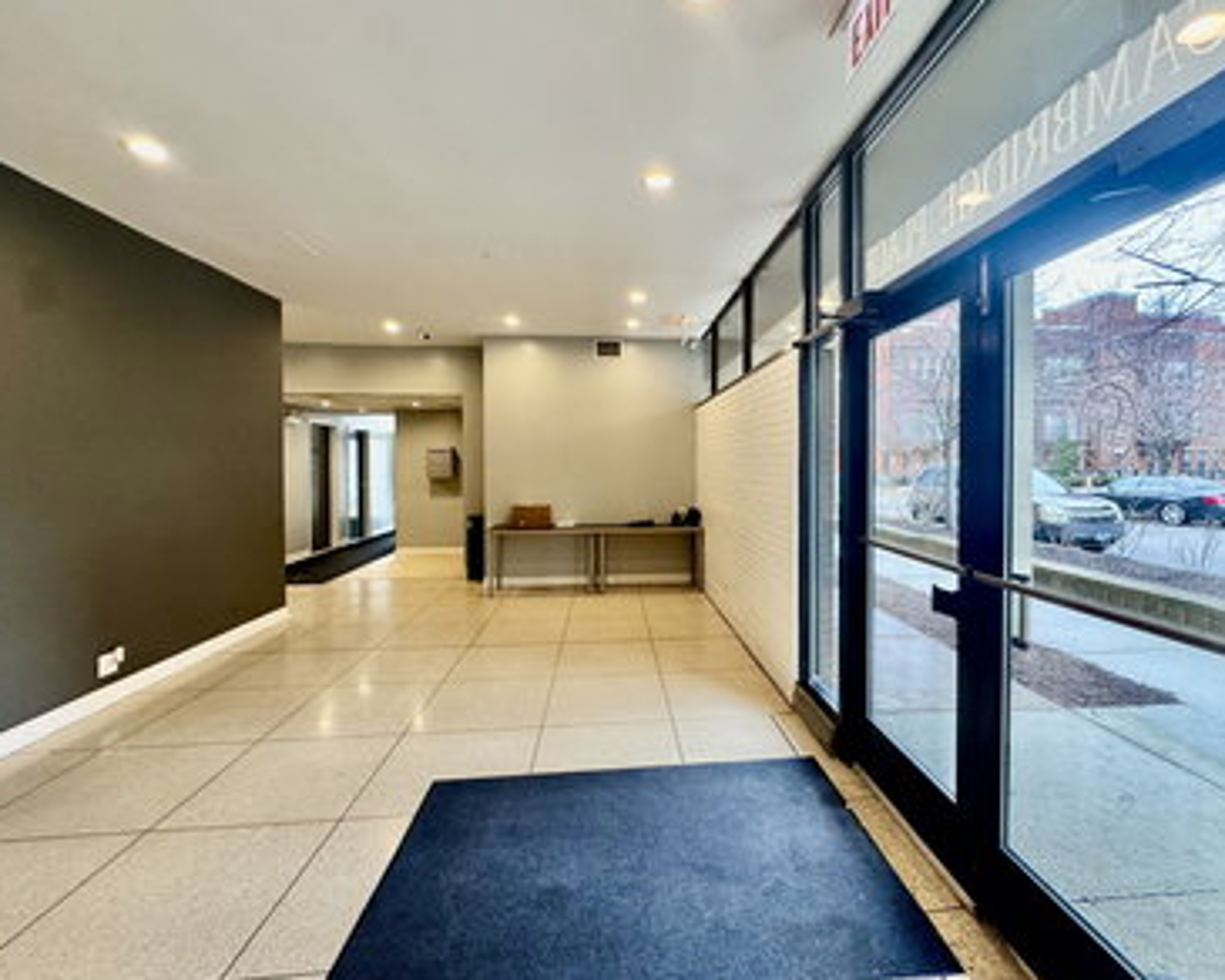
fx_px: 580
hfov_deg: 92.8
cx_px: 673
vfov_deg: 80.3
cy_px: 473
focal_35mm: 16
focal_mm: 2.22
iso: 250
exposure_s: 1/120
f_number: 2.2
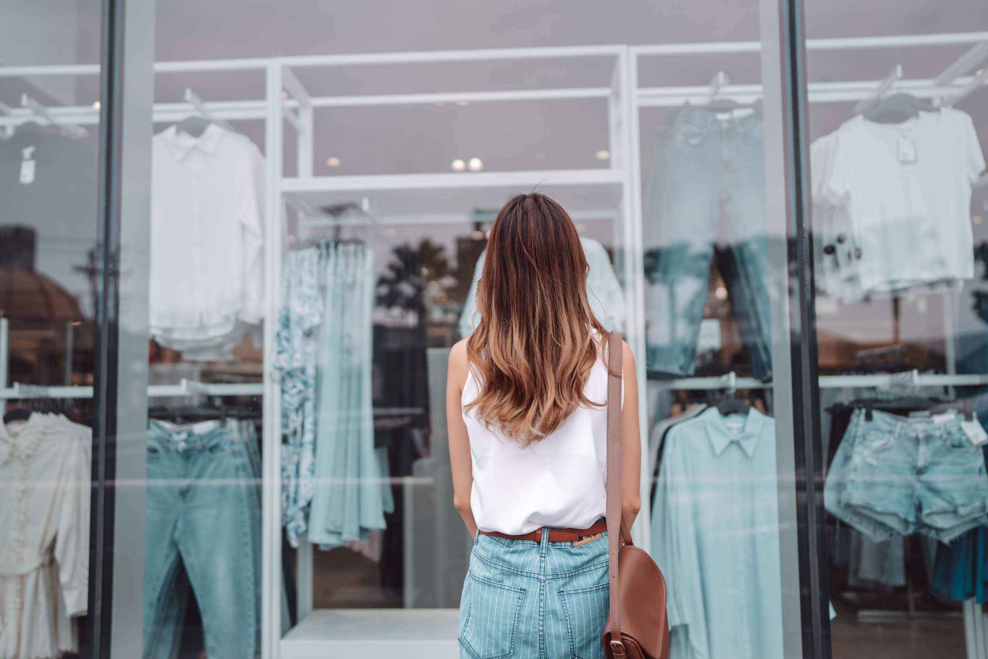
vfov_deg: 36.9
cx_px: 480
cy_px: 321
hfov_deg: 53.1
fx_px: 988
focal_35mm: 36
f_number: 1.6
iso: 160
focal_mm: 35
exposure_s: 1/3200
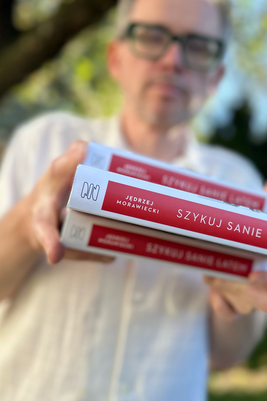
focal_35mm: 34
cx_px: 167
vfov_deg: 55.8
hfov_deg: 38.6
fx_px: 378
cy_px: 192
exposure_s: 1/594
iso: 80
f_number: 1.78
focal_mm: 6.86
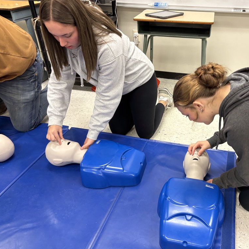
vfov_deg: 52.5
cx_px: 165
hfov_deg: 51.6
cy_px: 124
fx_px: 252
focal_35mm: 31
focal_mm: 5.96
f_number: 1.6
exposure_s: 1/60
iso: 200
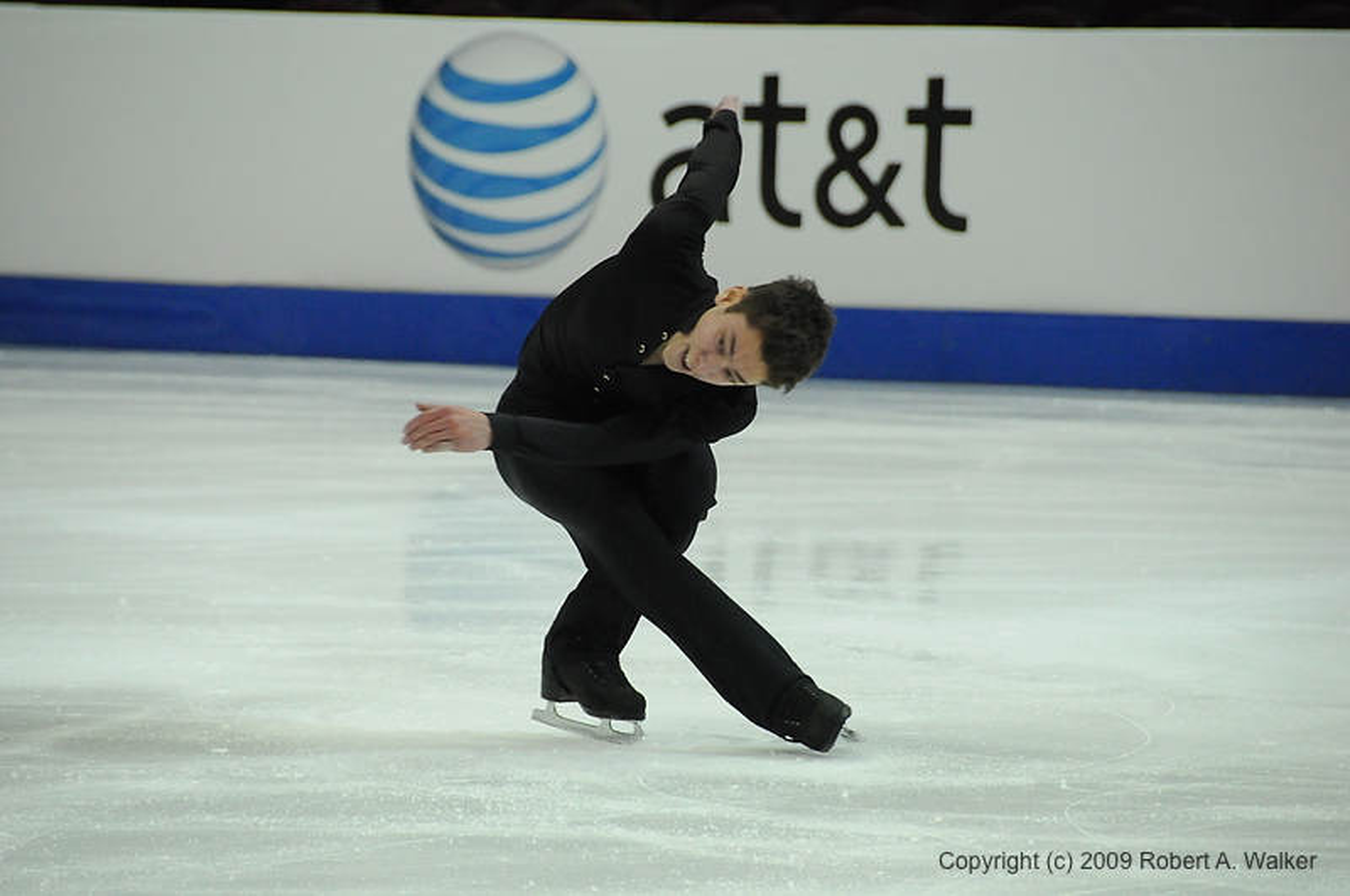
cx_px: 675
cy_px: 448
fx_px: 11234
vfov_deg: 4.6
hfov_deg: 6.9
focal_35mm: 300
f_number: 5.6
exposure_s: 1/1000
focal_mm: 200
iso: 3200
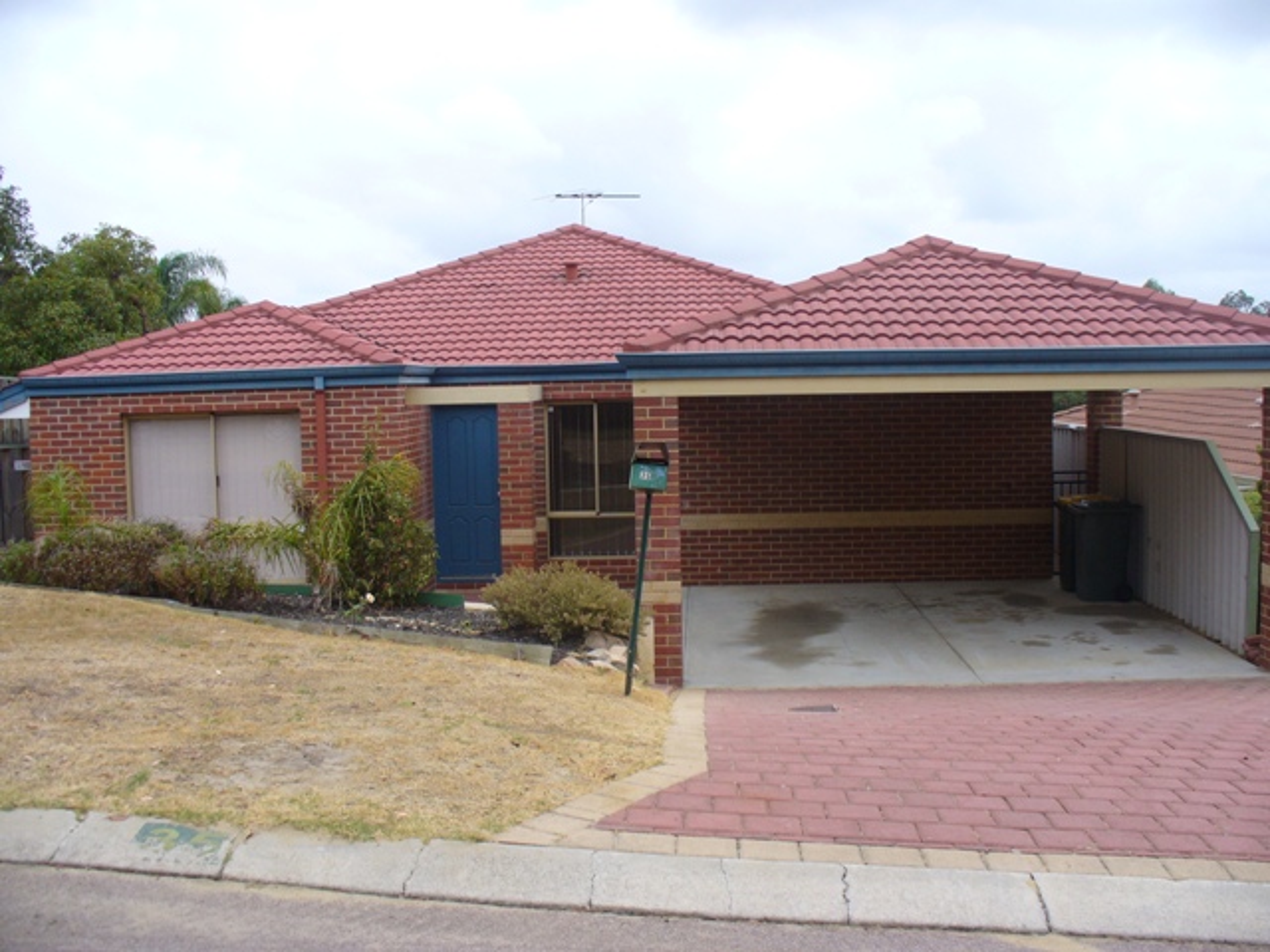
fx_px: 1357
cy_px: 476
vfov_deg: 38.7
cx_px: 635
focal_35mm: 37
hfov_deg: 50.1
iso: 80
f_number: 5.6
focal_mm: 6.1
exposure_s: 1/200
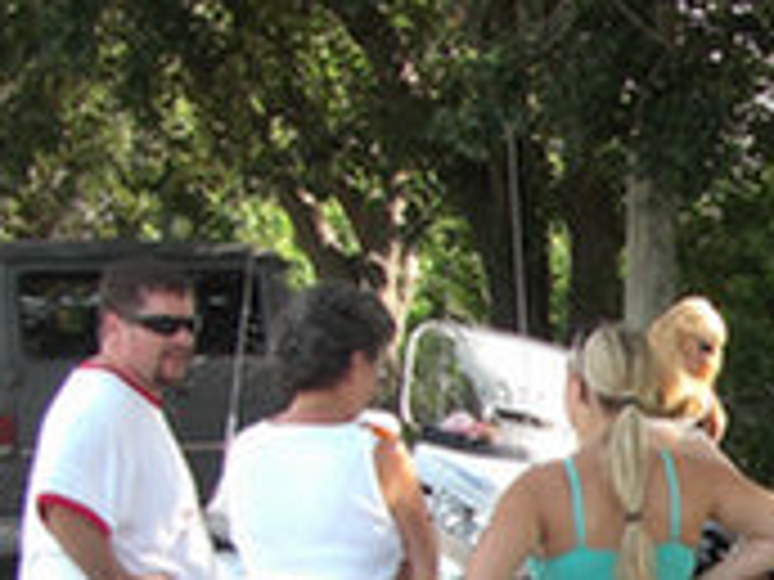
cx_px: 909
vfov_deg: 10.4
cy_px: 638
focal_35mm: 141
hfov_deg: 13.6
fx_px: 3153
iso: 64
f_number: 3.4
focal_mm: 6.3
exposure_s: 1/100
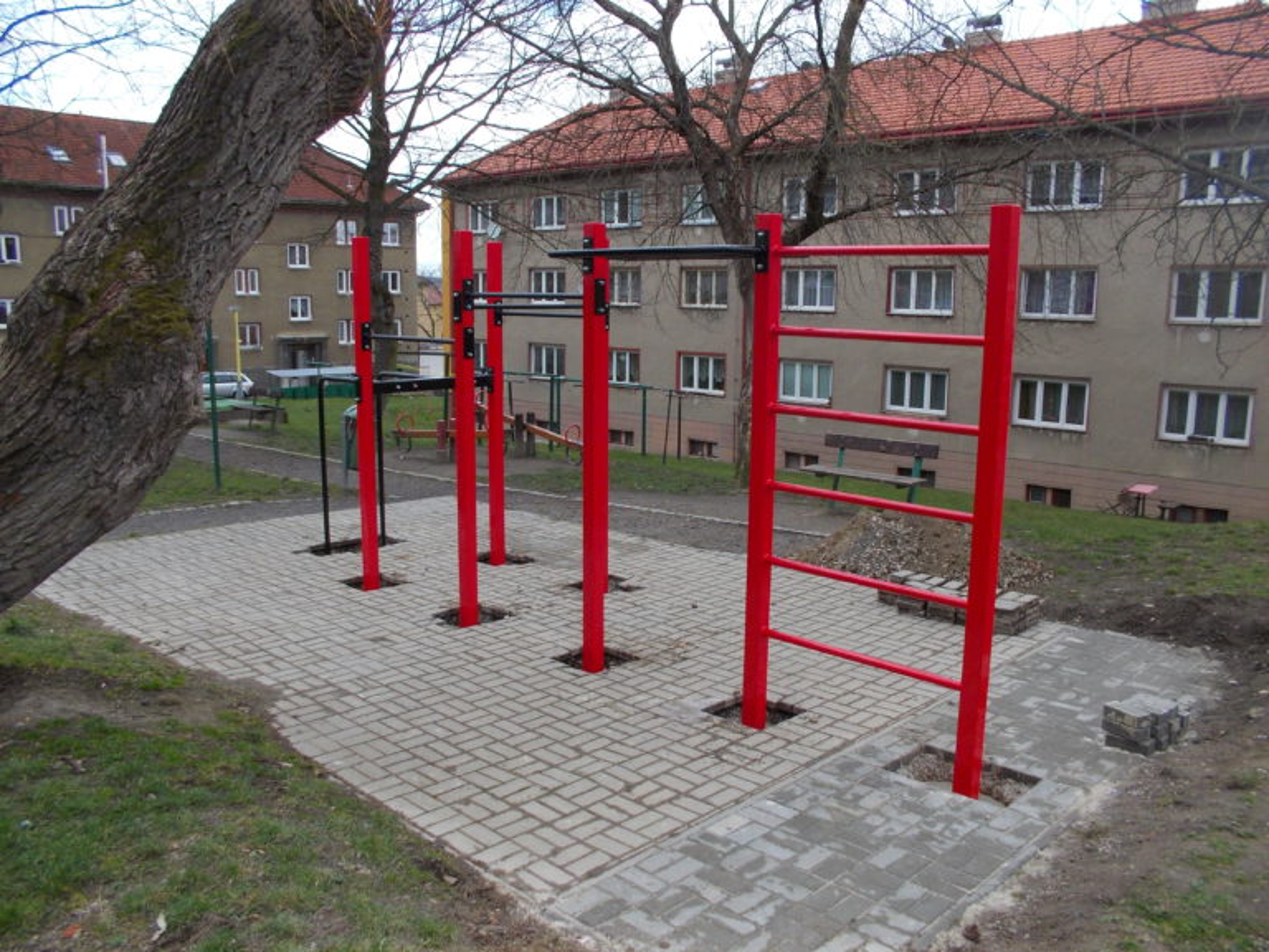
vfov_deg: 48.2
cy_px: 476
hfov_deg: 61.7
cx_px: 634
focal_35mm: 29
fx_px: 1063
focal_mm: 4.1
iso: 100
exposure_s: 1/250
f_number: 3.3
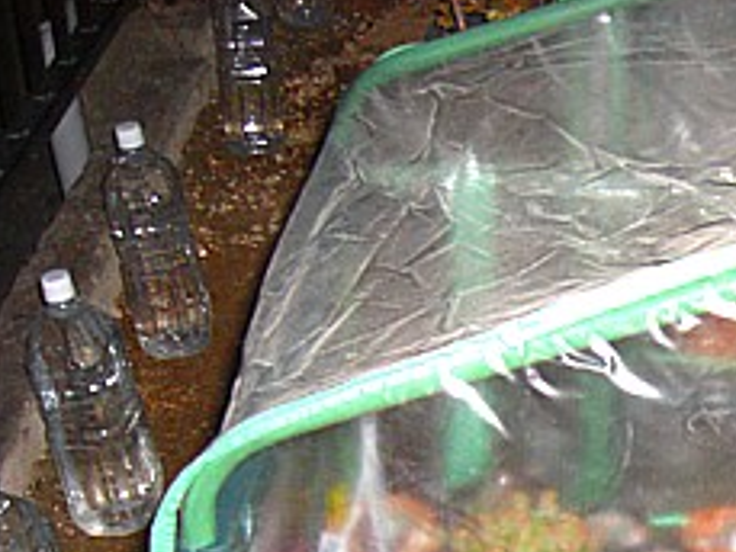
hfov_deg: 21.8
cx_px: 813
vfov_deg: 16.8
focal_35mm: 85
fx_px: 1808
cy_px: 603
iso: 200
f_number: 2.8
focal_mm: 7.9
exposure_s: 1/60
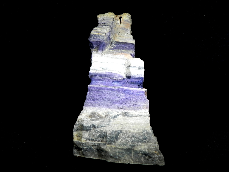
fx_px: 218
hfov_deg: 55.3
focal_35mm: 33
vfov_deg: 43.0
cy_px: 86
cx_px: 114
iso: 210
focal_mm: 5.9
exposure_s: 1/40
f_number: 2.8
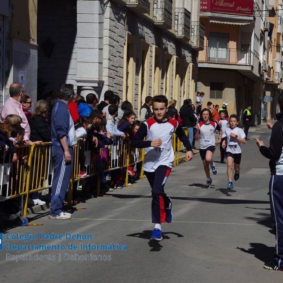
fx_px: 949
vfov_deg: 17.0
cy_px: 141
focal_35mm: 103
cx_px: 160
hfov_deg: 16.9
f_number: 11
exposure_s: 1/1000
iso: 400
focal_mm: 53
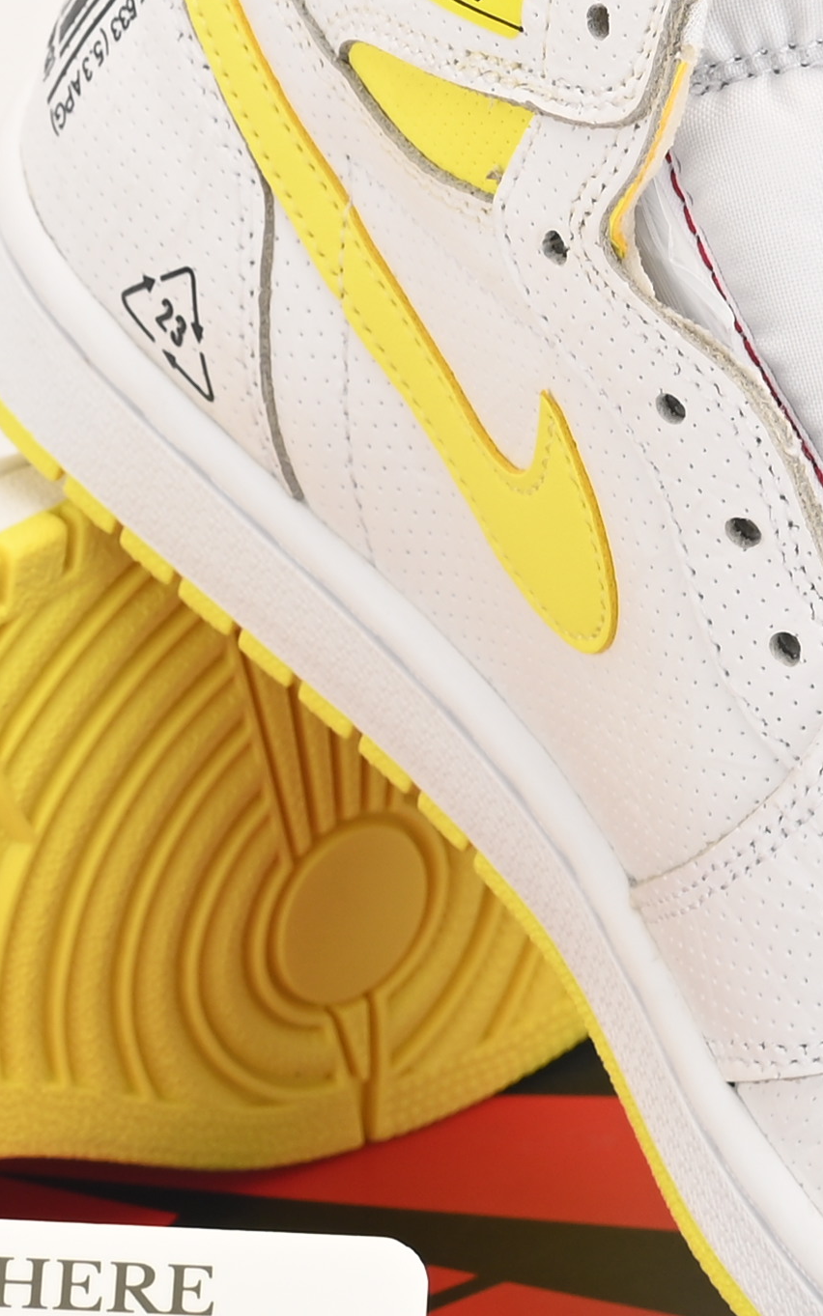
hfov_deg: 5.8
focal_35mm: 225
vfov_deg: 9.3
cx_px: 199
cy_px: 999
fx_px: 8074
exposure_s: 1/200
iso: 100
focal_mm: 50
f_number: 11
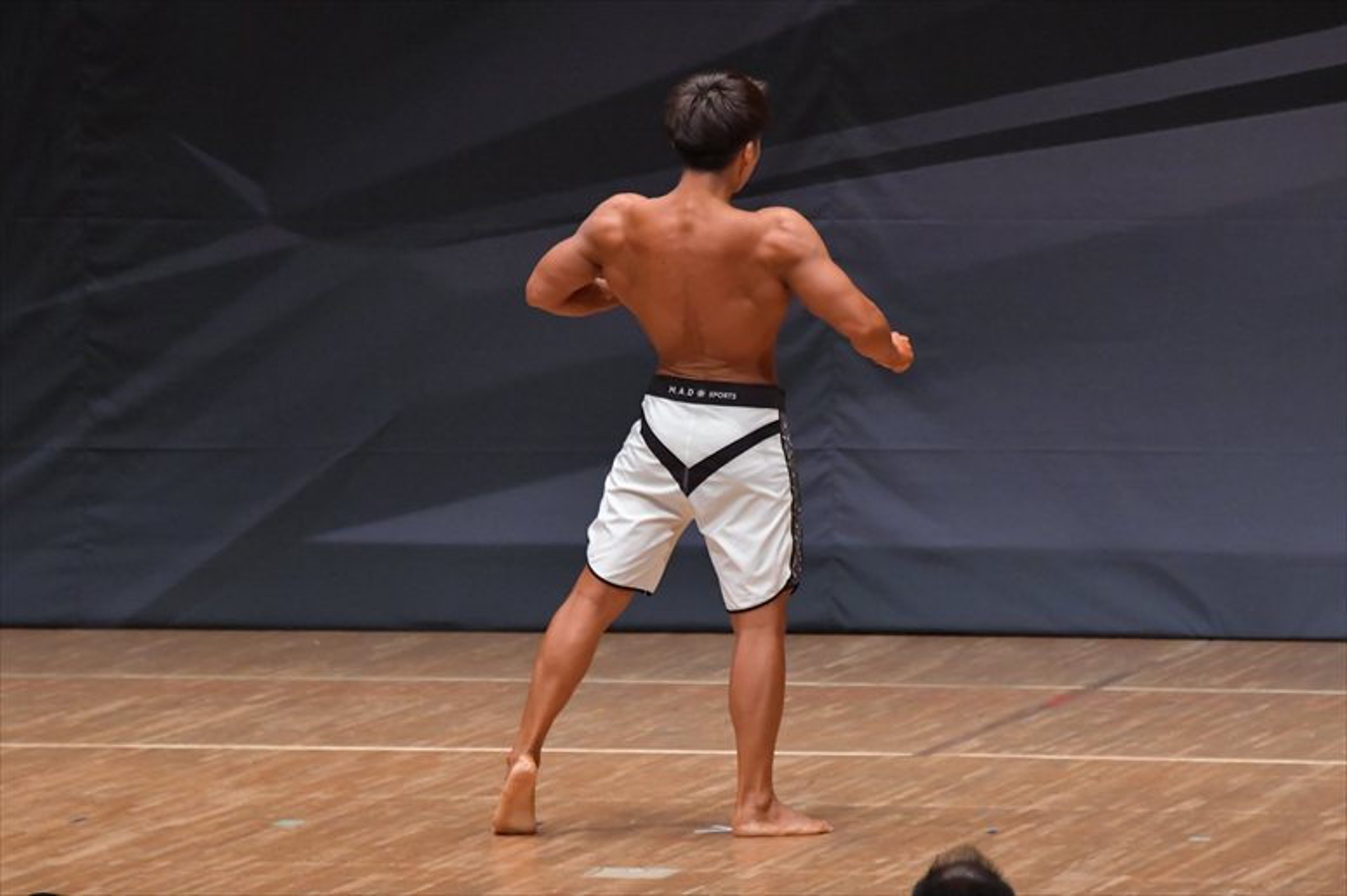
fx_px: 11220
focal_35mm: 300
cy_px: 448
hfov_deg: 6.9
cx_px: 674
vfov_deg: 4.6
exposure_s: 1/400
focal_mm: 200
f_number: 5.6
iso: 6400
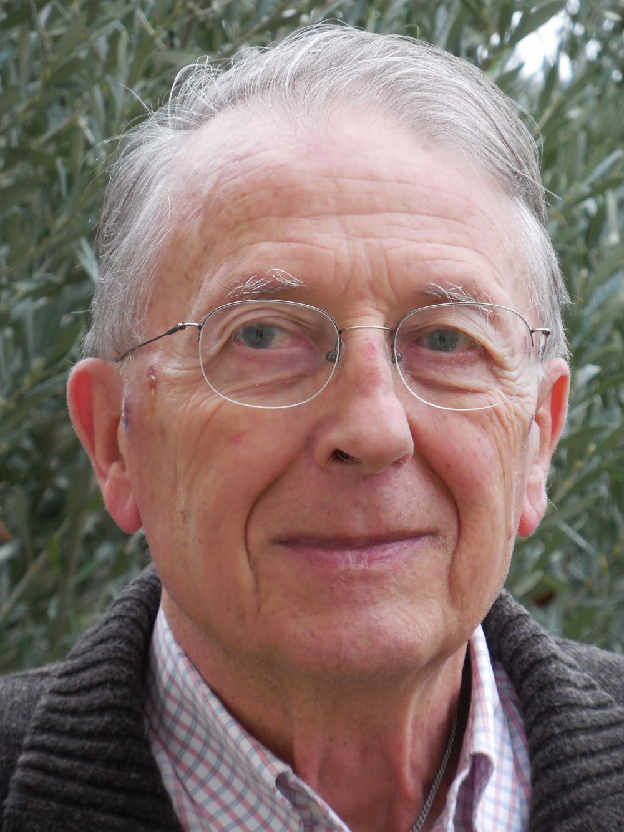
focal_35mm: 223
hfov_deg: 6.7
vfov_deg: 8.9
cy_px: 416
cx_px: 312
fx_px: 5359
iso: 220
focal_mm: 40.2
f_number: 5.8
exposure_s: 1/60
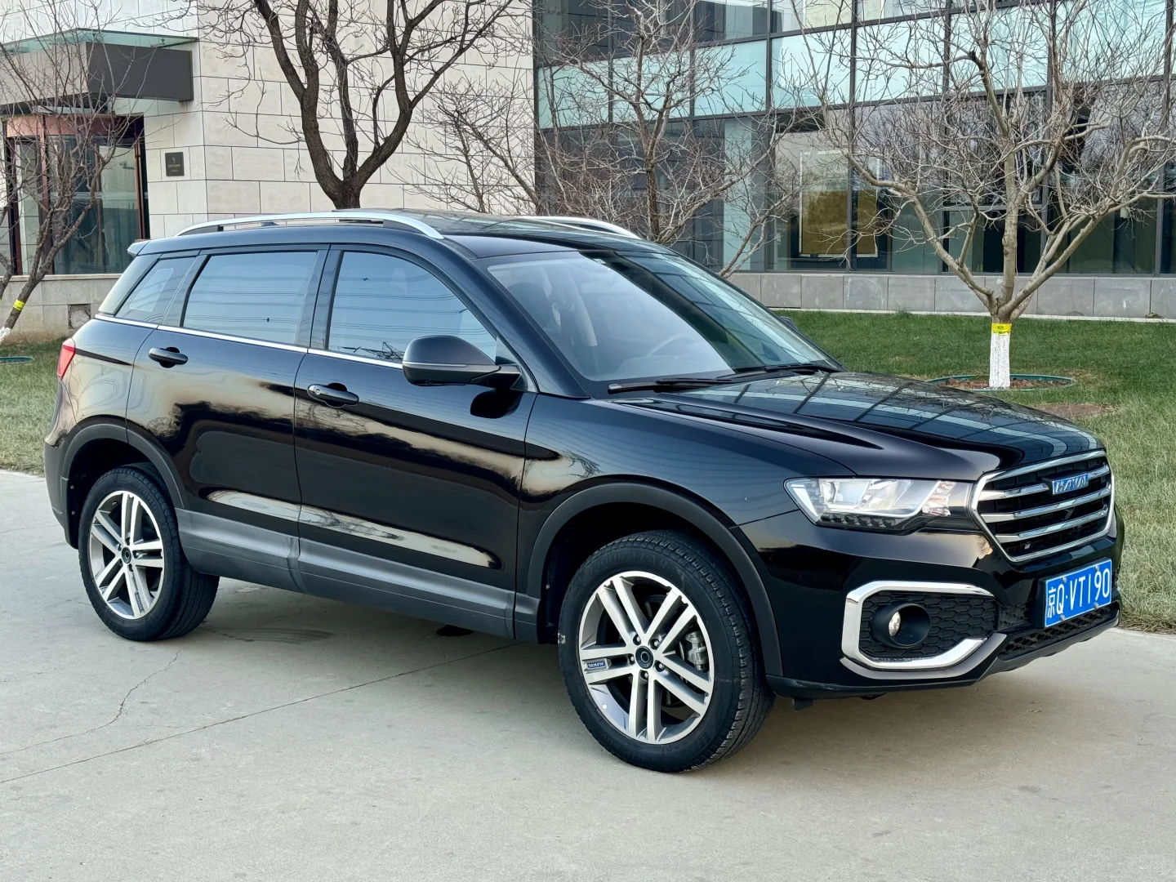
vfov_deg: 30.3
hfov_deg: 39.7
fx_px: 1631
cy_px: 441
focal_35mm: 48
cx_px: 588
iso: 80
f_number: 1.78
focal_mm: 6.76
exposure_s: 1/121
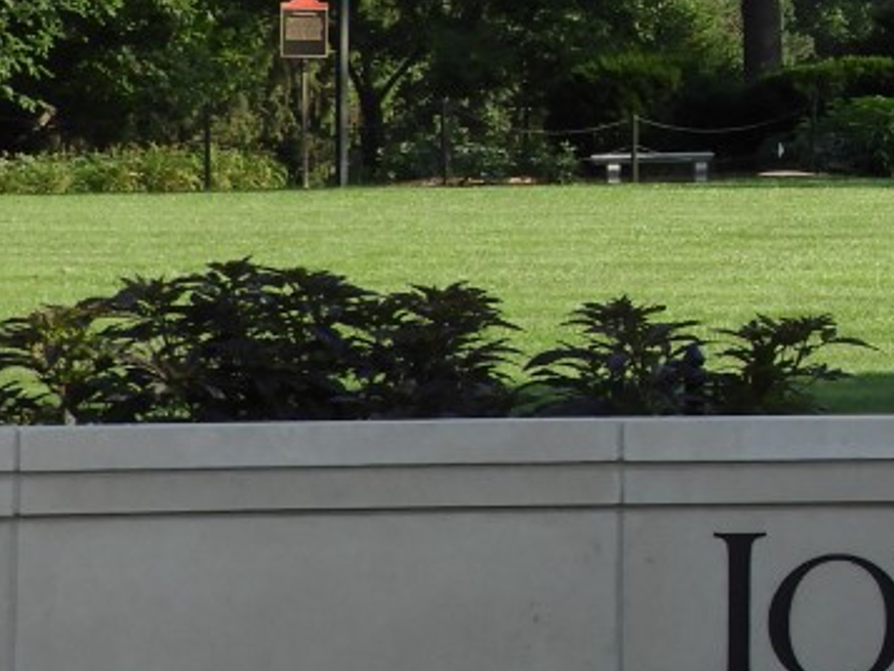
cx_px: 1673
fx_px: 7285
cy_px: -248
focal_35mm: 282
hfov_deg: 6.8
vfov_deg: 5.2
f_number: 4.5
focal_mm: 12.5
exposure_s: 1/320
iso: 100
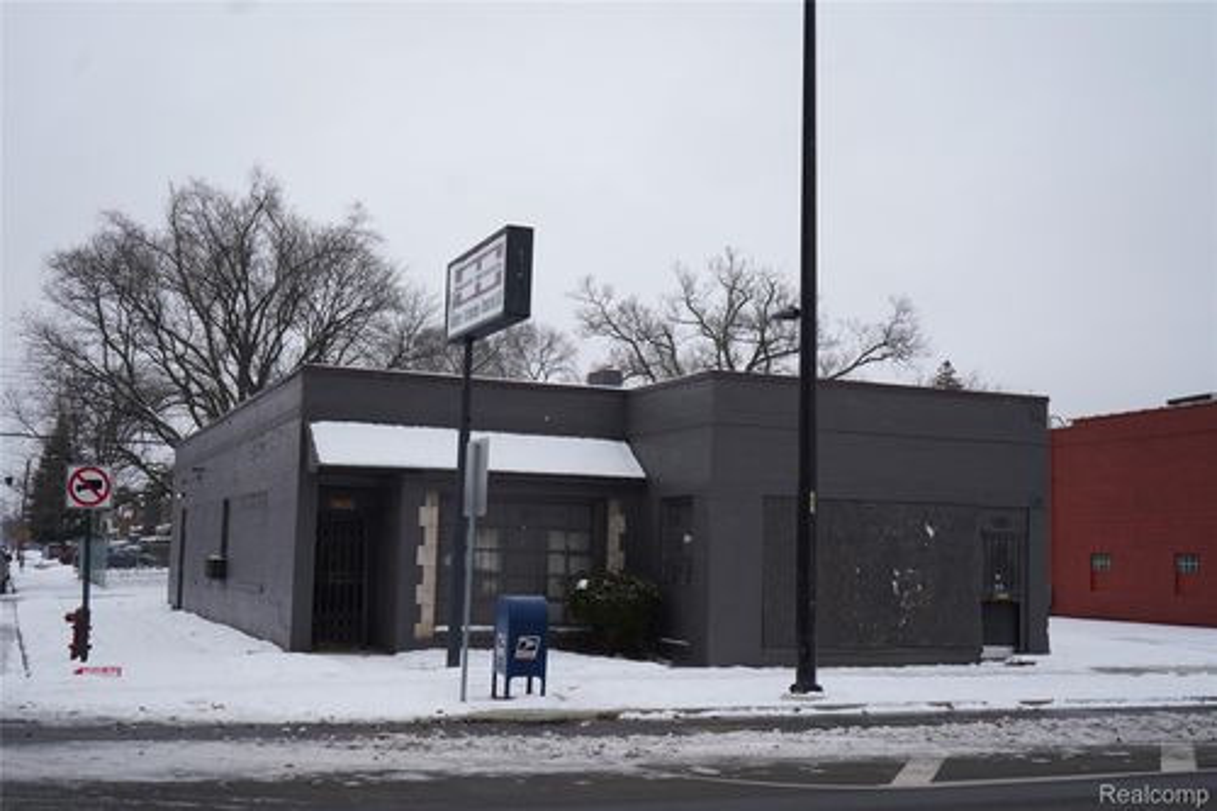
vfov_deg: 33.4
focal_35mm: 40
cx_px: 608
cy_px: 406
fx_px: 1352
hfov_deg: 48.5
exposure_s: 1/125
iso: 100
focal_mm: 40
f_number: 5
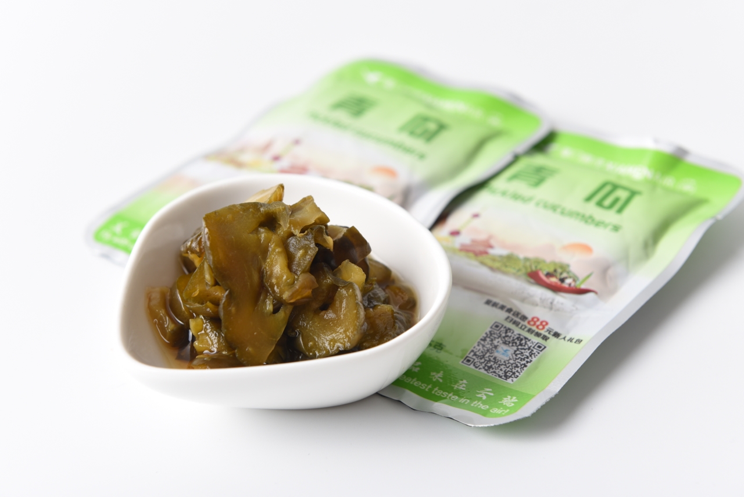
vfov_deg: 19.5
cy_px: 248
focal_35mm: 70
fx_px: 1447
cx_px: 372
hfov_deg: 28.8
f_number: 8
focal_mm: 70
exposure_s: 1/160
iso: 100
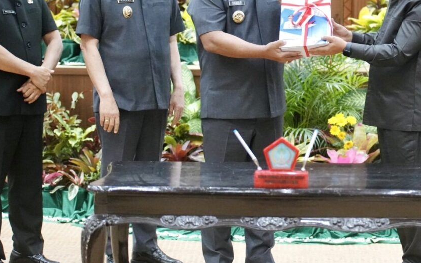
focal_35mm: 131
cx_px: 348
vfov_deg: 10.0
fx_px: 1503
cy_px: 40
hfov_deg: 15.8
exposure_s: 1/100
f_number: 2.8
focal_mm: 70
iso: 8000
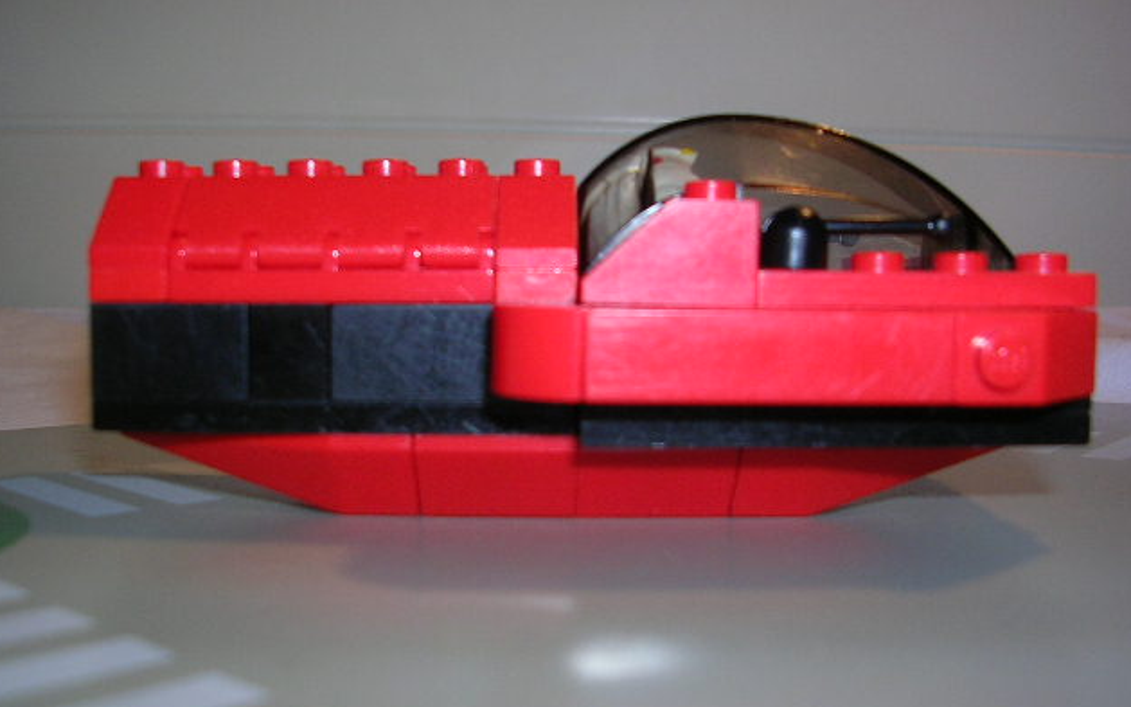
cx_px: 563
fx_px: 1264
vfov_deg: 31.2
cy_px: 331
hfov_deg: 48.2
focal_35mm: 41
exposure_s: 1/60.1
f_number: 2.8
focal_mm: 5.8
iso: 50
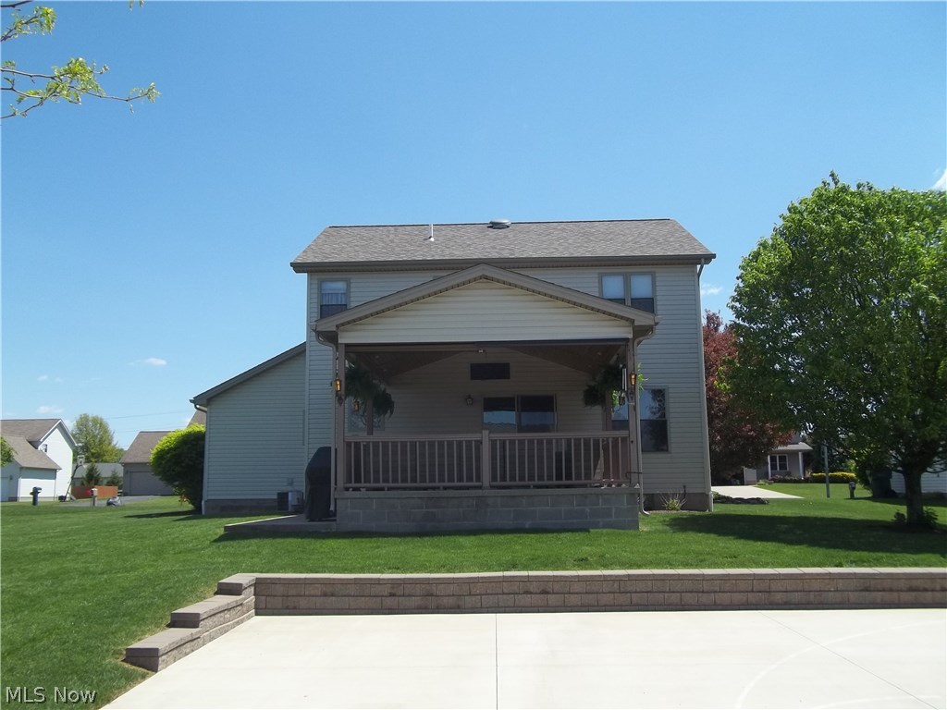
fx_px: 875
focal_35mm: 32
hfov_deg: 56.8
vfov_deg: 44.2
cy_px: 355
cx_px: 474
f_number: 8.8
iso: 64
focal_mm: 5.7
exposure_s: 1/125
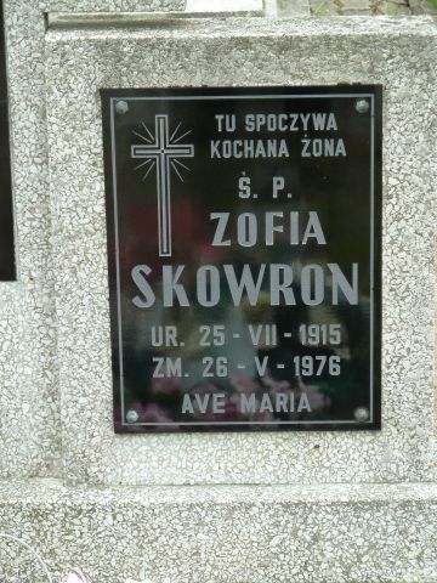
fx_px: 2155
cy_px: 292
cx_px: 218
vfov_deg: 15.4
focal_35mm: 128
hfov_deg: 11.6
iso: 200
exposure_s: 1/50
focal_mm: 21
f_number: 4.4
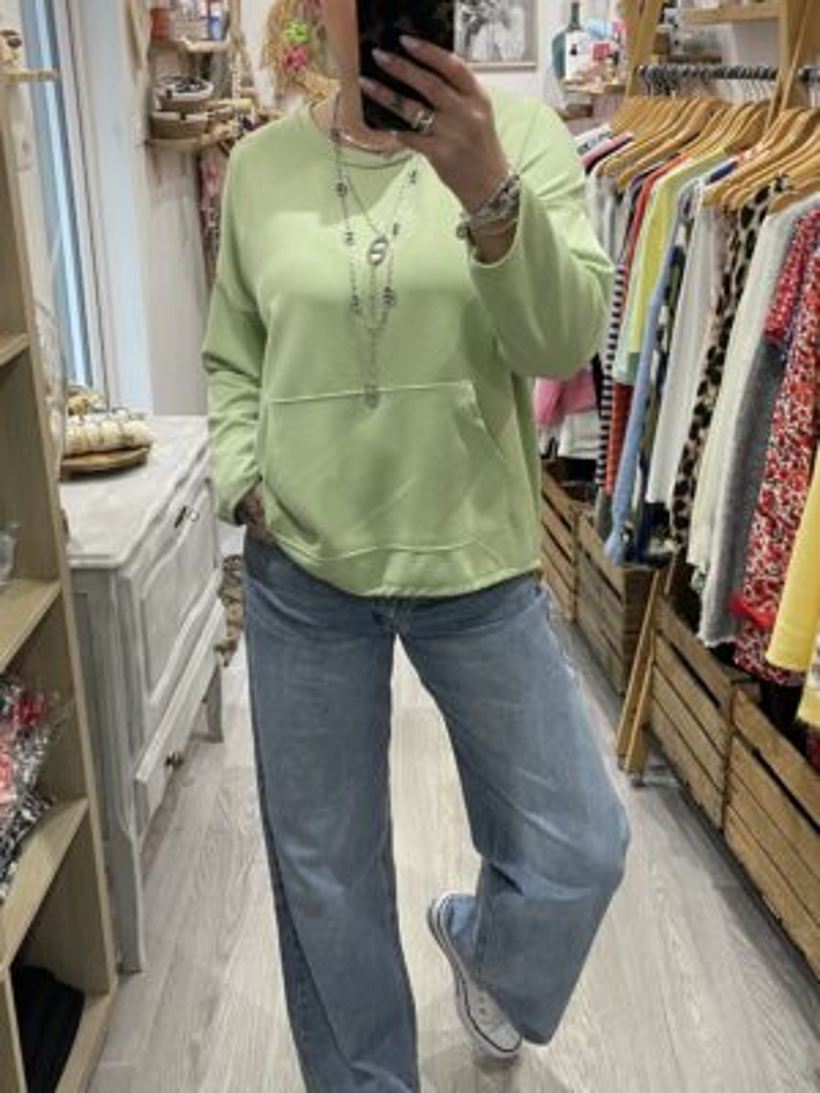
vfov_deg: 69.4
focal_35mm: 25
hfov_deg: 54.9
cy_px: 546
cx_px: 410
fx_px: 790
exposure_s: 1/50
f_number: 1.6
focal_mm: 5.1
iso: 125
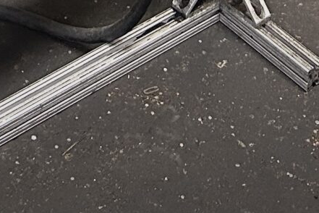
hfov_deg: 12.8
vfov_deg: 6.7
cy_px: -673
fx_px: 1391
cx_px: -51
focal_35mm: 157
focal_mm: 5.7
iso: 160
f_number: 1.5
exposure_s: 1/60
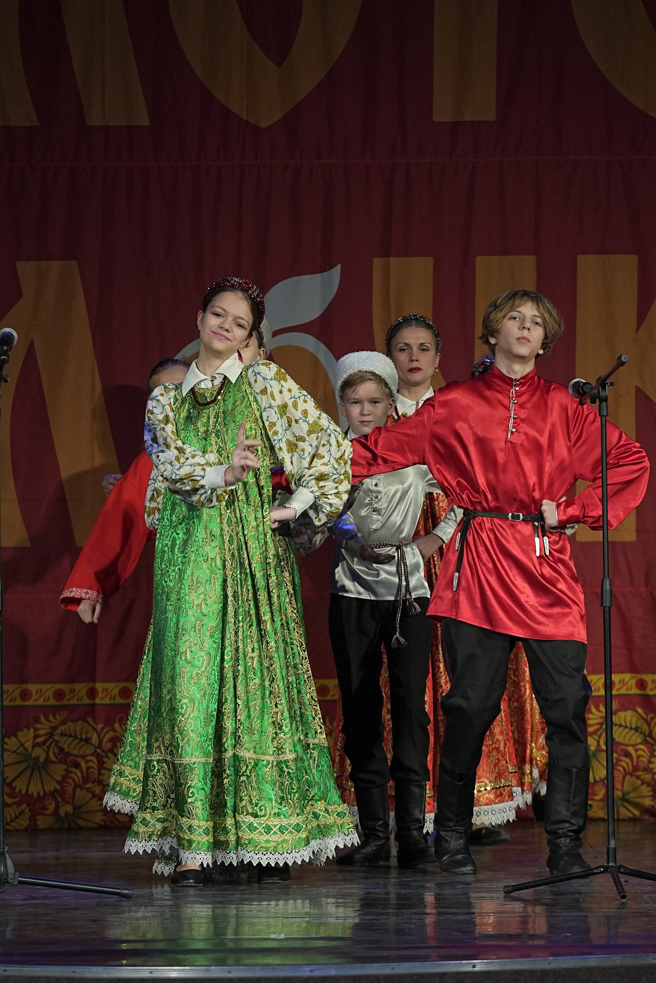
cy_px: 492
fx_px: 5931
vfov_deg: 9.5
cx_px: 328
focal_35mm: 217
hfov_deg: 6.3
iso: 2000
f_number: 4
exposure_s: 1/400
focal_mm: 145
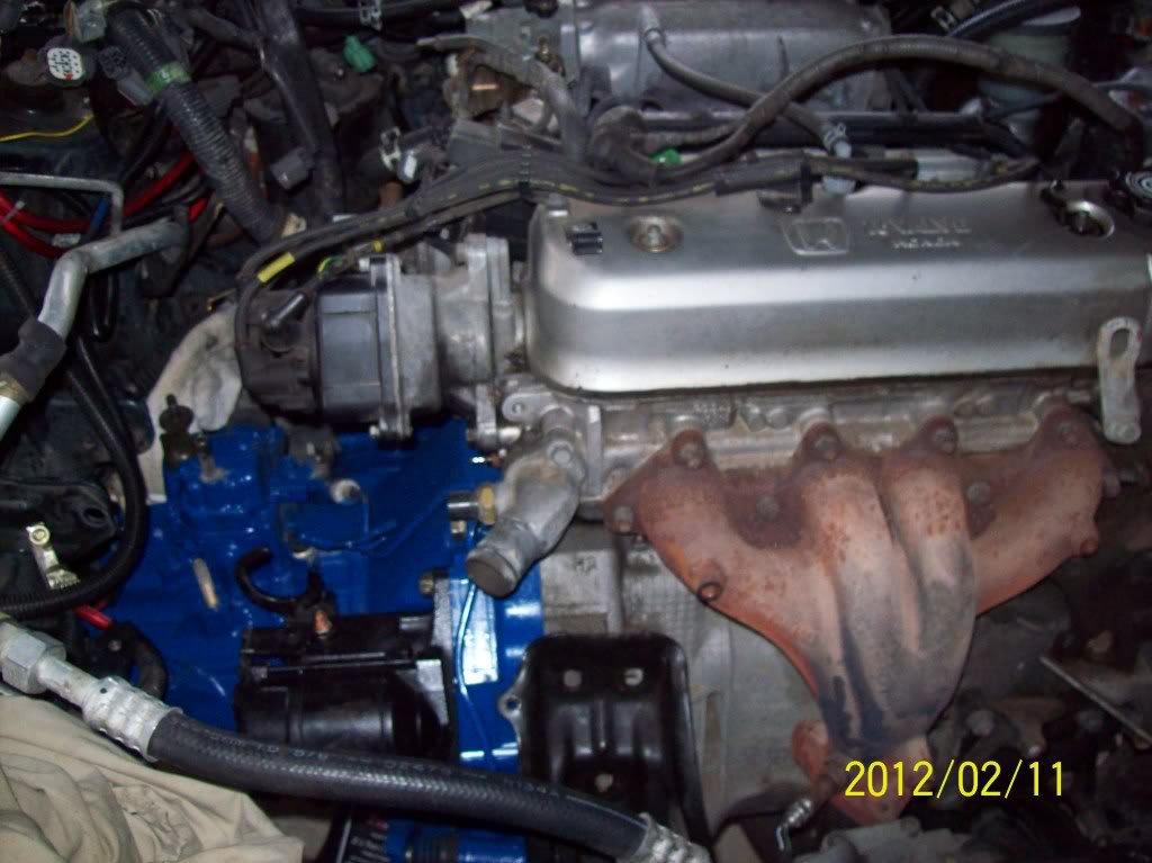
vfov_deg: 39.6
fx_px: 1197
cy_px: 432
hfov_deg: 51.4
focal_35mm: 36
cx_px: 576
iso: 200
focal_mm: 6
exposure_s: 1/64
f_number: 2.7
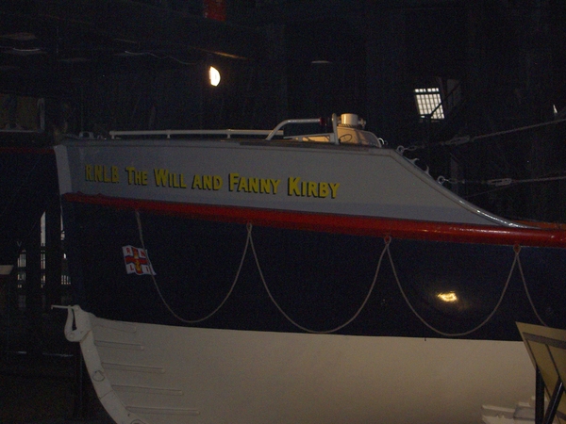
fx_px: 1373
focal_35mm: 84
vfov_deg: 17.6
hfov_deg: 23.3
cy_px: 212
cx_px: 283
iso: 200
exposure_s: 1/80
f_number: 4.1
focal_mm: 17.4
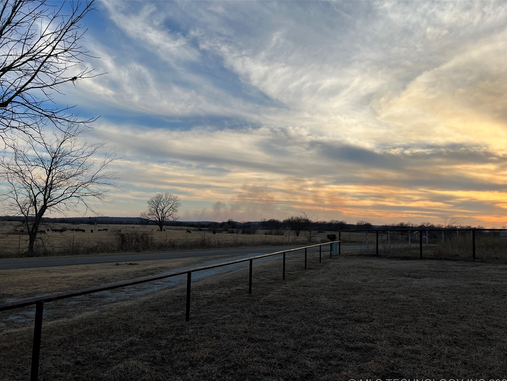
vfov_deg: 51.3
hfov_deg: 65.3
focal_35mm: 27
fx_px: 395
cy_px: 198
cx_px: 253
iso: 50
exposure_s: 1/3356
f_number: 1.5
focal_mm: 5.7
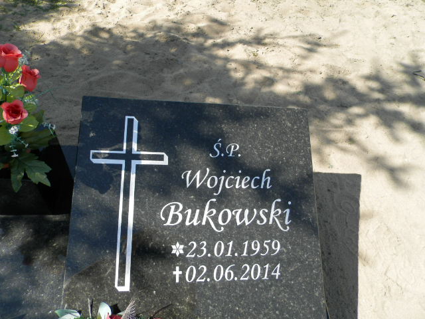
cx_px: 212
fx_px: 307
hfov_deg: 69.4
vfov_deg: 54.9
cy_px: 160
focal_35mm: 25
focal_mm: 4.5
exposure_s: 1/500
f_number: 3.1
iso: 80
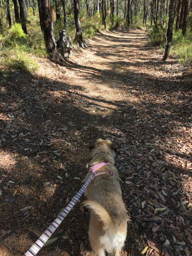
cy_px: 128
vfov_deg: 61.7
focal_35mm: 29
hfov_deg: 48.2
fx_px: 214
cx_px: 96
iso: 25
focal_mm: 4.15
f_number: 2.2
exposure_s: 1/363
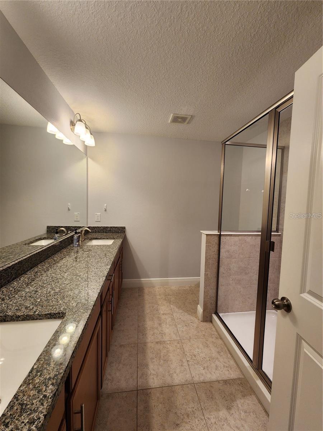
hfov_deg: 89.9
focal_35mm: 13
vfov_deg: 106.2
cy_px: 216
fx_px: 162
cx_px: 162
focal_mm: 2.2
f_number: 2.2
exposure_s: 1/60
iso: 100
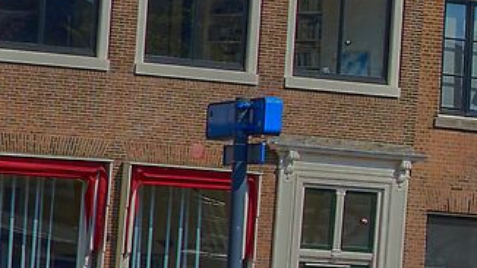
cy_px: 123
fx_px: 3514
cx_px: 1408
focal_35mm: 278
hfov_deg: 7.0
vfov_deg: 4.4
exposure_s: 1/200
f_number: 11
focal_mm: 36
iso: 125
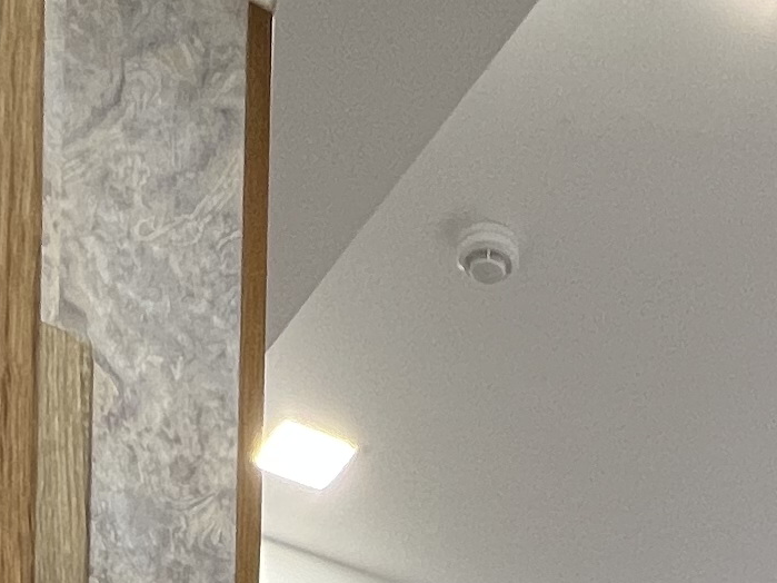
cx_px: 528
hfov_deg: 25.8
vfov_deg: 12.6
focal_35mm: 75
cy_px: 1574
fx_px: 1683
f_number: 1.8
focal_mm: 1.57
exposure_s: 1/50
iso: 160
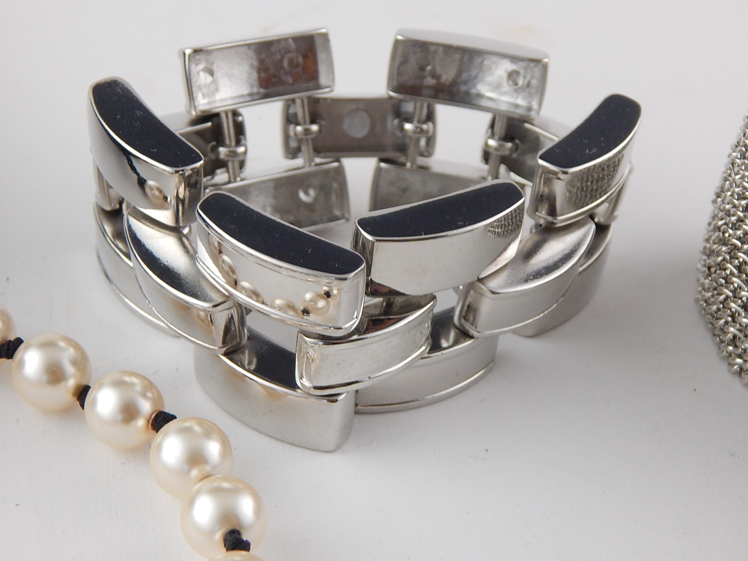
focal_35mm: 69
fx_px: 1491
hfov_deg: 28.2
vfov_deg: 21.3
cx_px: 374
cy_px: 280
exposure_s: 1/60
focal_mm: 12.3
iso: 400
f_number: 4.1
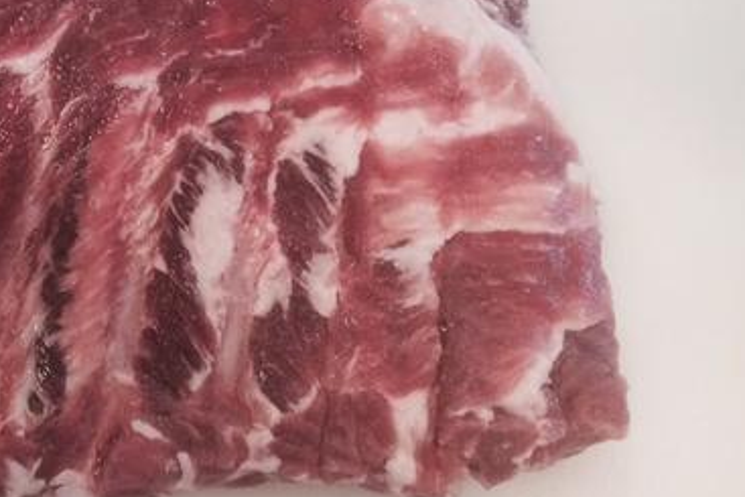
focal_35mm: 74
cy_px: 56
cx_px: -132
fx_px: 1532
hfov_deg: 24.9
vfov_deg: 18.2
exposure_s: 1/30
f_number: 2.2
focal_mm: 4.15
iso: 64
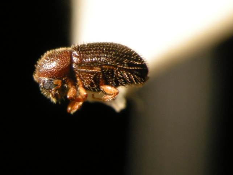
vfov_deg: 9.7
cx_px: 90
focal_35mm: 153
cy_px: 69
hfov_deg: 12.9
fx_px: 1030
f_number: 5.3
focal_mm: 26.3
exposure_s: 1/60
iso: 298
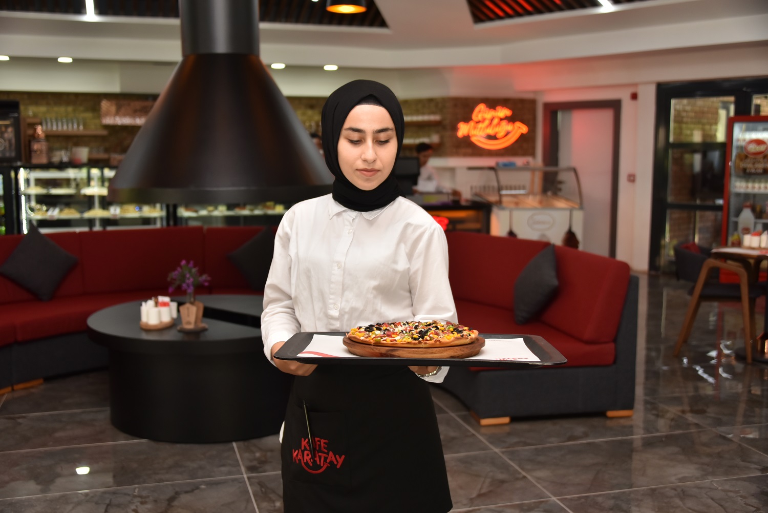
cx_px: 384
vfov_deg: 33.4
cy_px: 256
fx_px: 854
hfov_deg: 48.4
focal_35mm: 40
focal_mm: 40
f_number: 4
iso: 400
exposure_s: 1/200
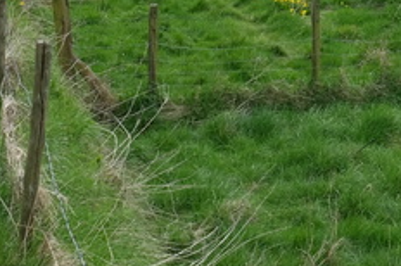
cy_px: -114
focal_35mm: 106
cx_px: 107
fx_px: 1179
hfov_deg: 19.2
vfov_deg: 12.3
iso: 200
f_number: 5.6
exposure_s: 1/280
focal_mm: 20.5
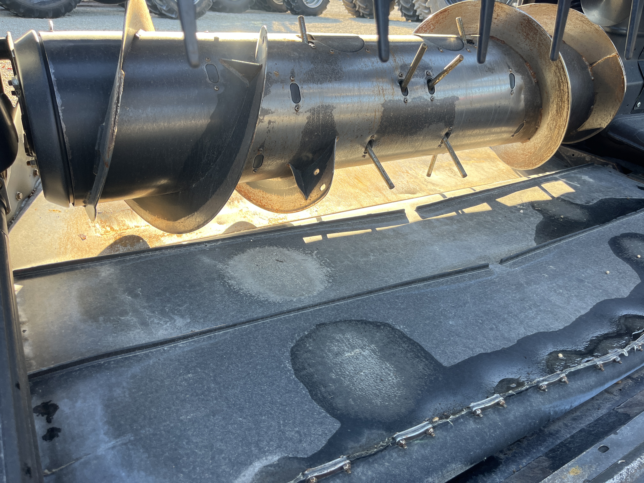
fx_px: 484
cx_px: 322
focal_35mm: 26
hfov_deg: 67.3
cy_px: 242
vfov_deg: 53.1
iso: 50
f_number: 1.6
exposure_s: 1/194
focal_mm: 5.1
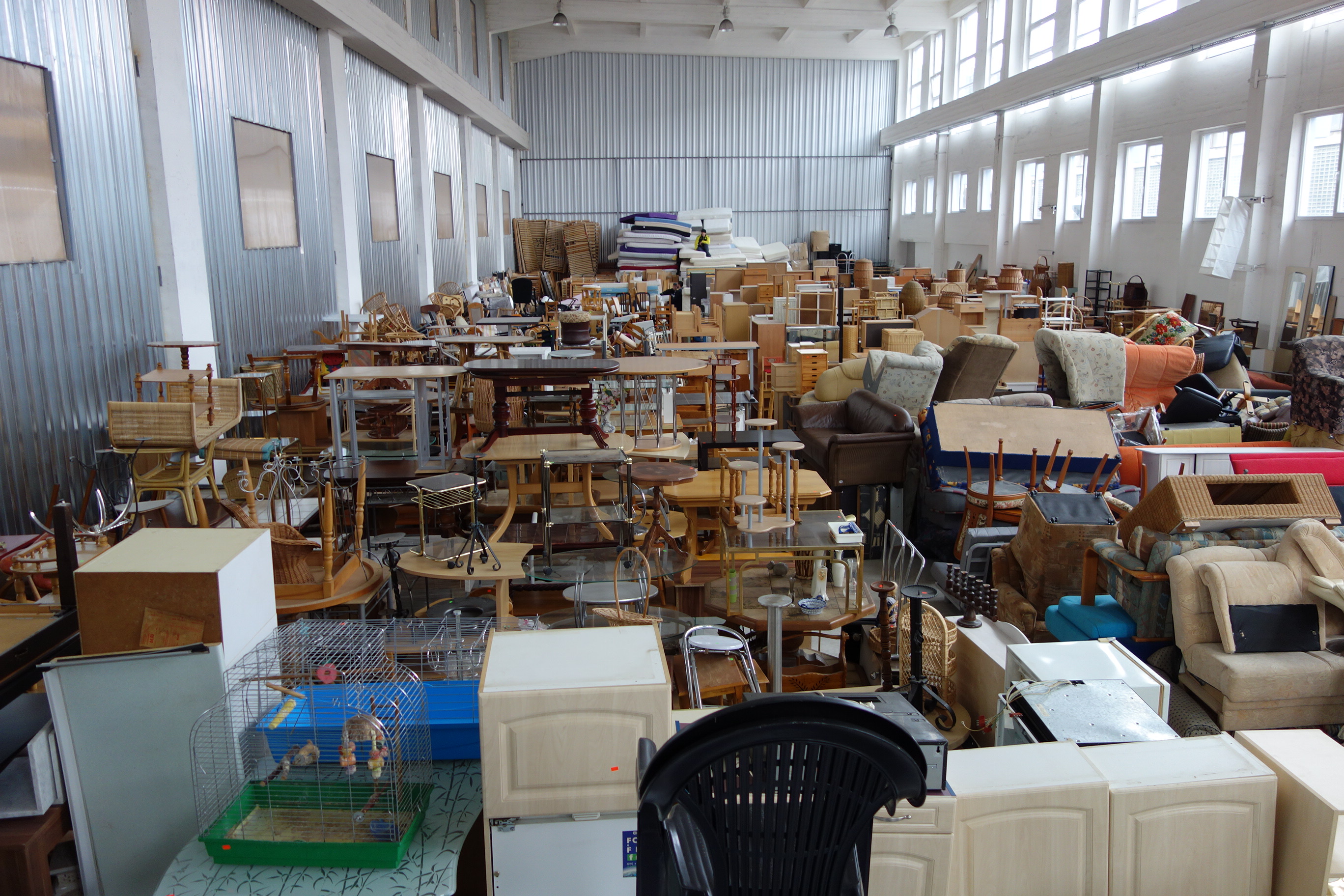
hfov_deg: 65.5
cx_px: 672
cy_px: 448
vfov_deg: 46.4
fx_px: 1045
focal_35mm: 28
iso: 125
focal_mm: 10.4
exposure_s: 1/30
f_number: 1.8
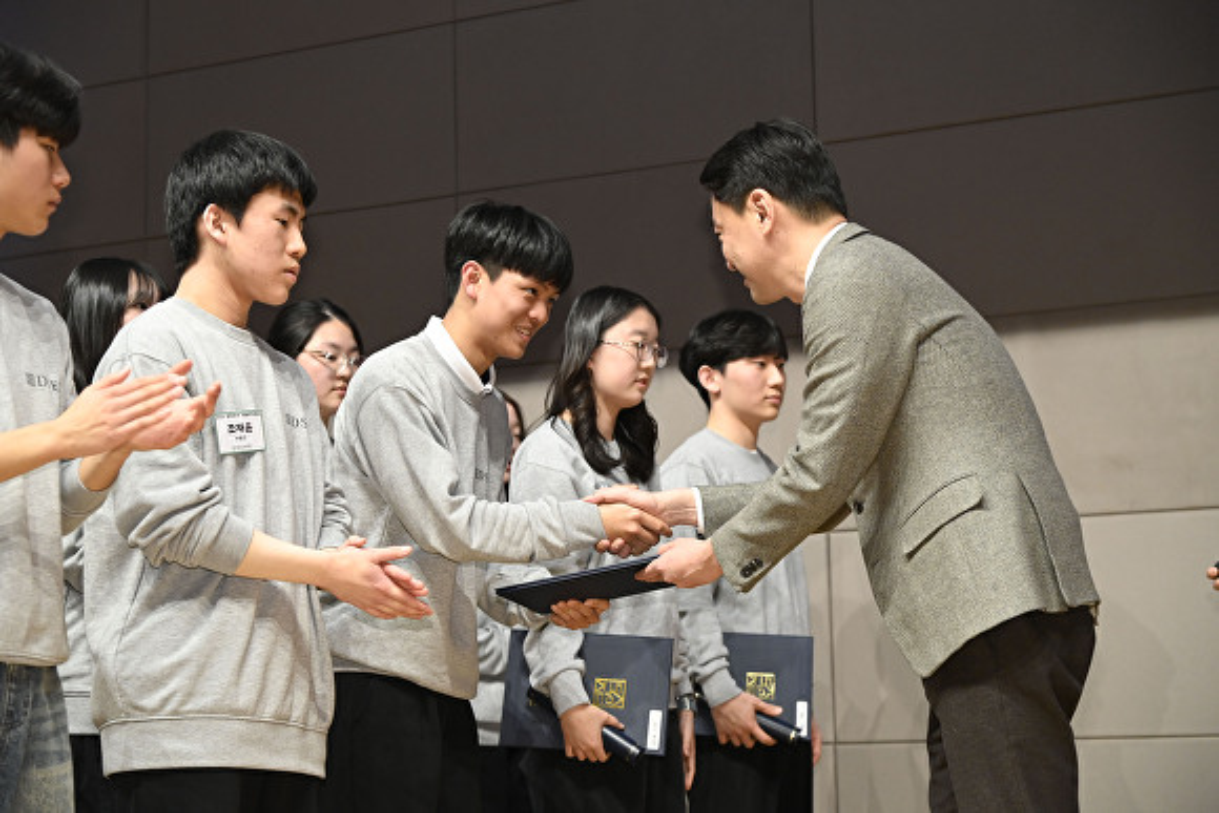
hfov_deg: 28.8
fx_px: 2371
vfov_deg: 19.5
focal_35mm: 70
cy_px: 406
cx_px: 610
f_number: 5
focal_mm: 70
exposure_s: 1/200
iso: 4000
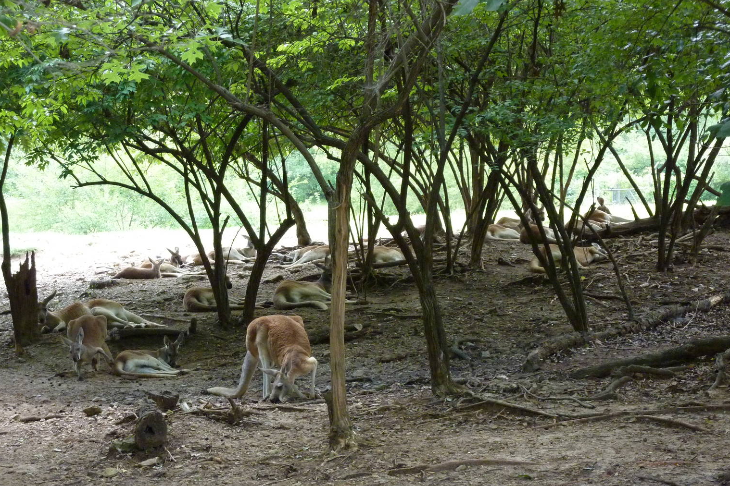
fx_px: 1845
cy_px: 266
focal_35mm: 91
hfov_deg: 22.4
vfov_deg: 15.0
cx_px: 356
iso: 400
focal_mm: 13.7
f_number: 4.2
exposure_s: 1/80
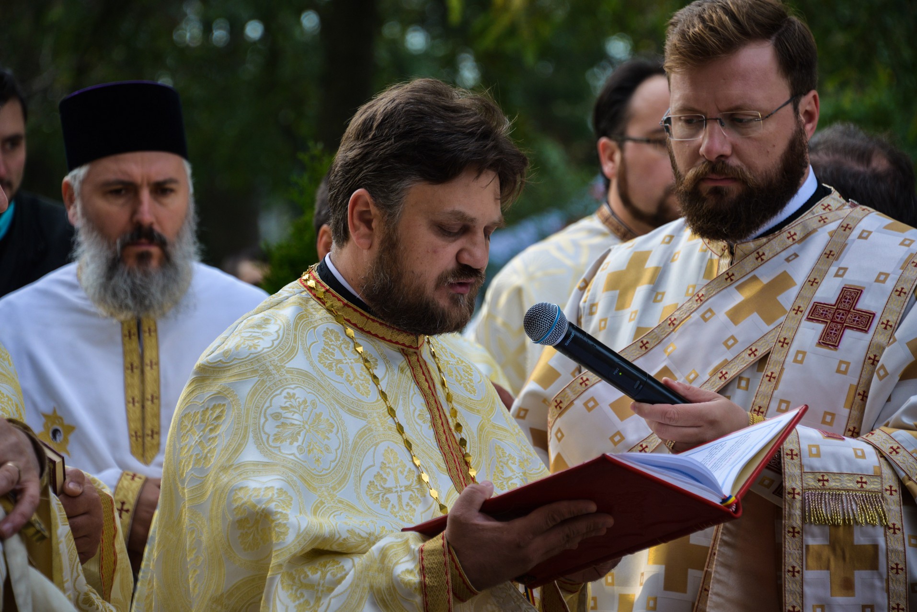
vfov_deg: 8.1
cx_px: 458
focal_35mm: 170
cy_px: 306
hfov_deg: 12.1
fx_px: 4330
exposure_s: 1/250
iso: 500
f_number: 5.6
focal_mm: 170
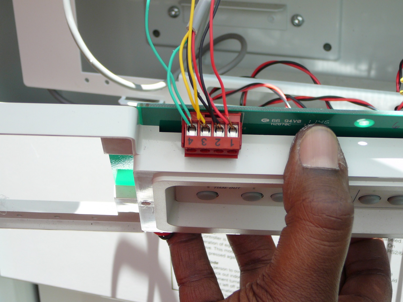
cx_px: 202
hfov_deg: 27.4
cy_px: 151
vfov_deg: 20.7
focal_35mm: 71
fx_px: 827
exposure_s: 1/160
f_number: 3.7
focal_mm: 10.5
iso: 80
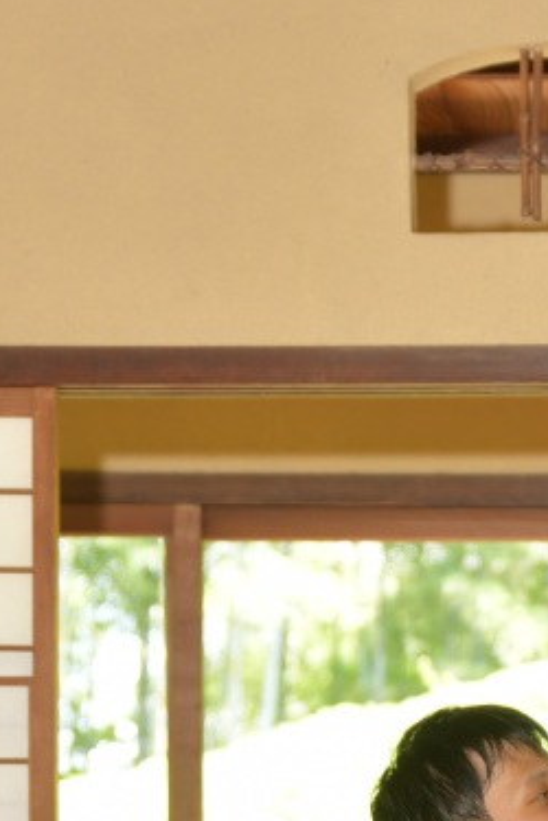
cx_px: 765
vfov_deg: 13.8
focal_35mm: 144
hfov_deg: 9.3
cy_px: 998
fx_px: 3288
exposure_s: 1/125
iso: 400
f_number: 2.8
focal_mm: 45
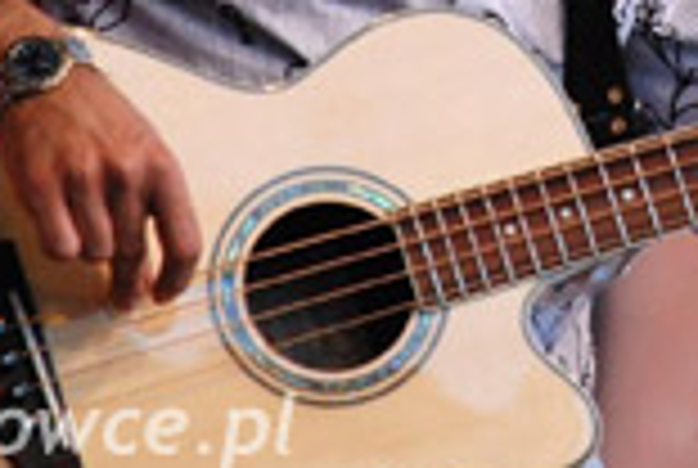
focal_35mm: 655
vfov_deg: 2.1
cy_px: -191
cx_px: 590
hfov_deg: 3.1
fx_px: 12717
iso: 1000
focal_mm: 135
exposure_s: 1/80
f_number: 5.6
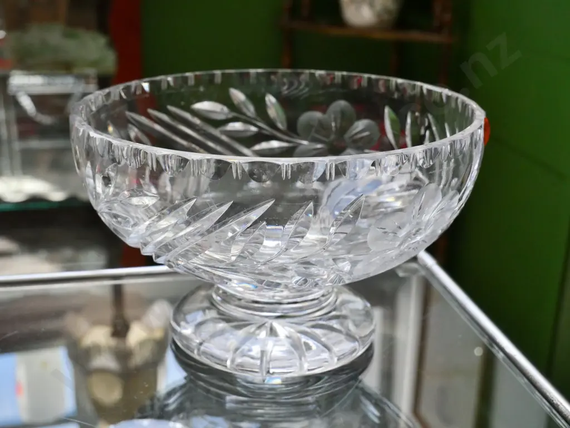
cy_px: 214
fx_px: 757
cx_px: 285
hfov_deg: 41.2
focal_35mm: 46
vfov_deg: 31.5
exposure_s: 1/1600
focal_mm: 23
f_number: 5.6
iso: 3200
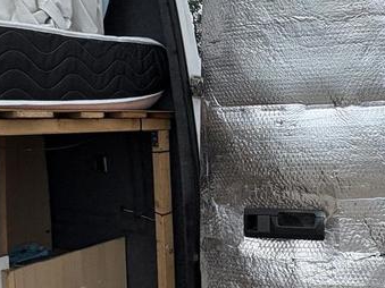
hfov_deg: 45.2
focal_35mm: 37
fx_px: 411
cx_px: 351
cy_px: 125
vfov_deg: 38.6
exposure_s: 1/700
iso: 40
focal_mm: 2.22
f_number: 2.2
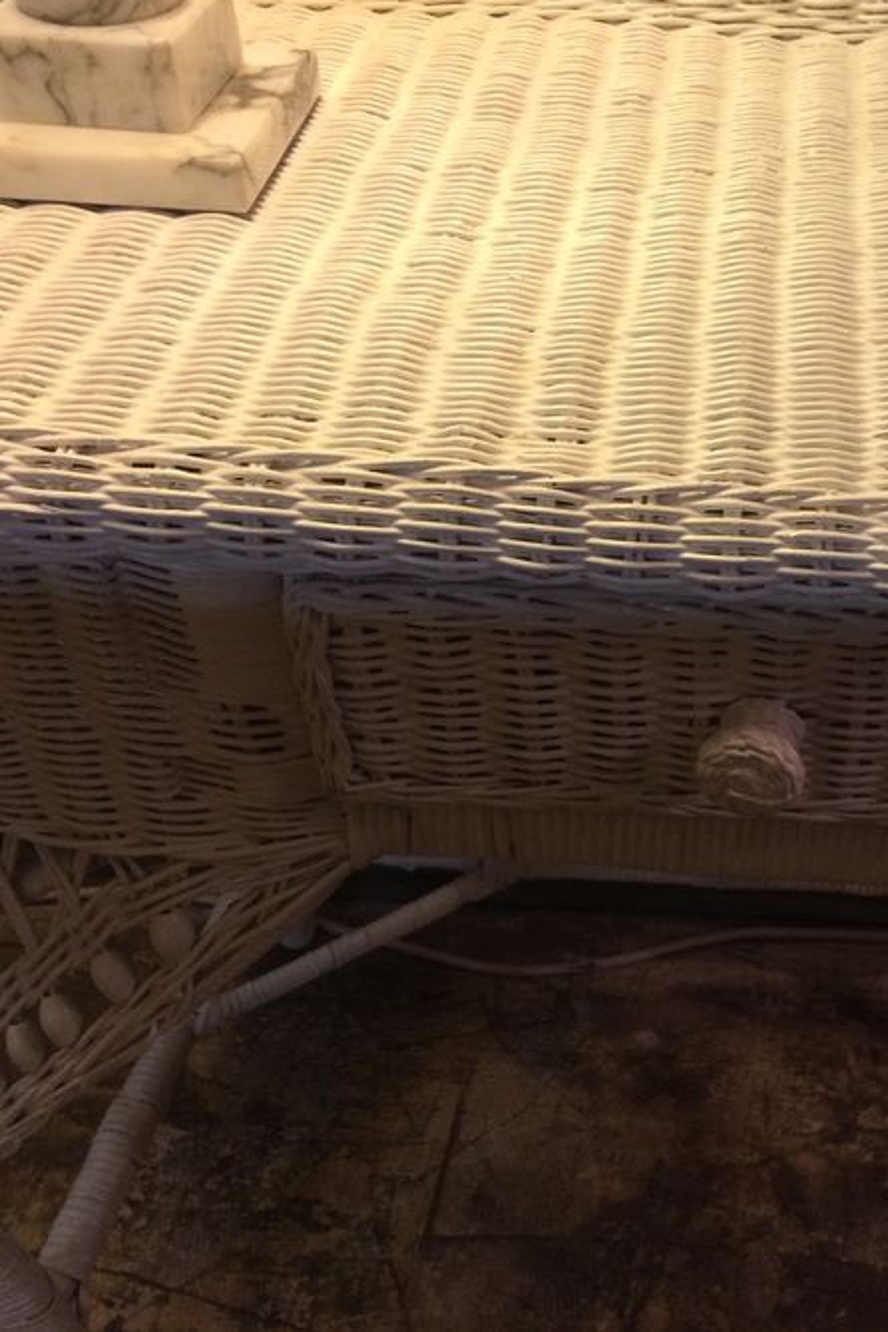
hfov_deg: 30.5
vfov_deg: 46.4
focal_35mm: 42
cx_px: 800
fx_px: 1554
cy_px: 662
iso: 64
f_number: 2.2
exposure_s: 1/30
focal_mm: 4.12
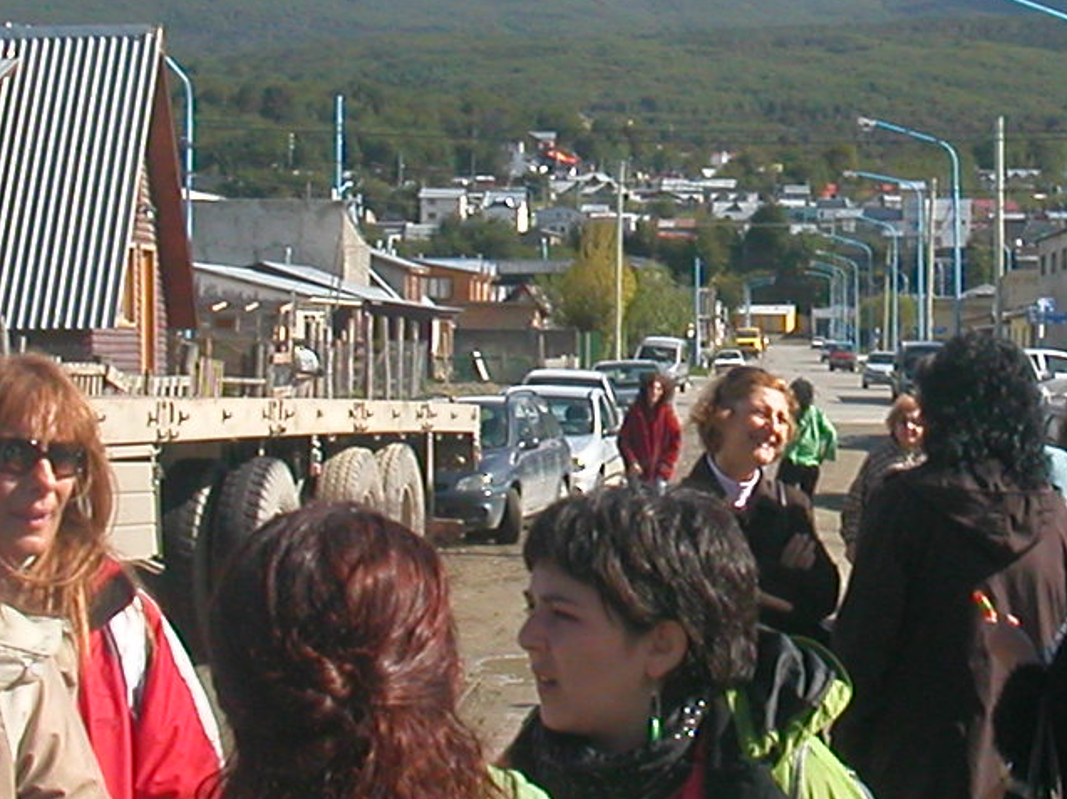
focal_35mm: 93
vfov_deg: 15.9
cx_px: 923
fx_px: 2865
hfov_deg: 20.7
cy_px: 298
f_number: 4.5
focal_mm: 5.6
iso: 100
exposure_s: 1/573
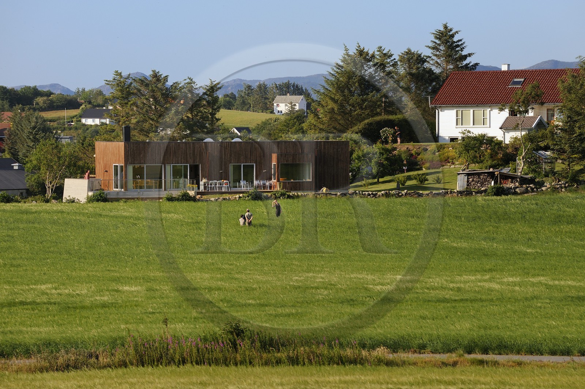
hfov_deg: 10.3
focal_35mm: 200
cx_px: 292
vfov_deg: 6.9
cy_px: 194
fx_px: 3247
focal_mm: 200
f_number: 8
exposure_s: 1/640
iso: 400
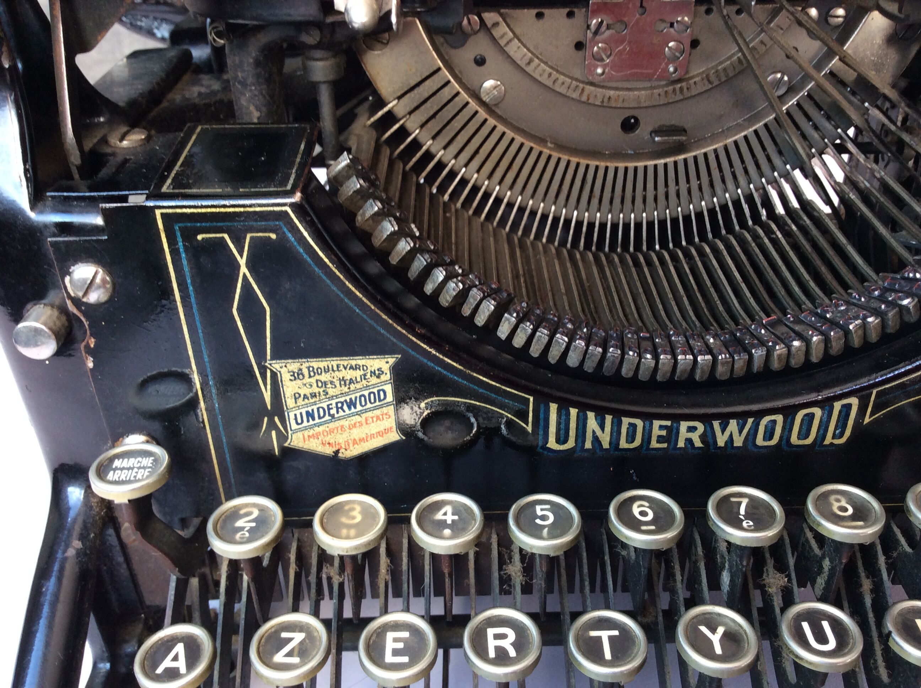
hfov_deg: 56.9
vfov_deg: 44.1
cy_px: 344
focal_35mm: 32
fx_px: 850
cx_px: 460
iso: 50
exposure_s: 1/25
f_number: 2.4
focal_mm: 3.3
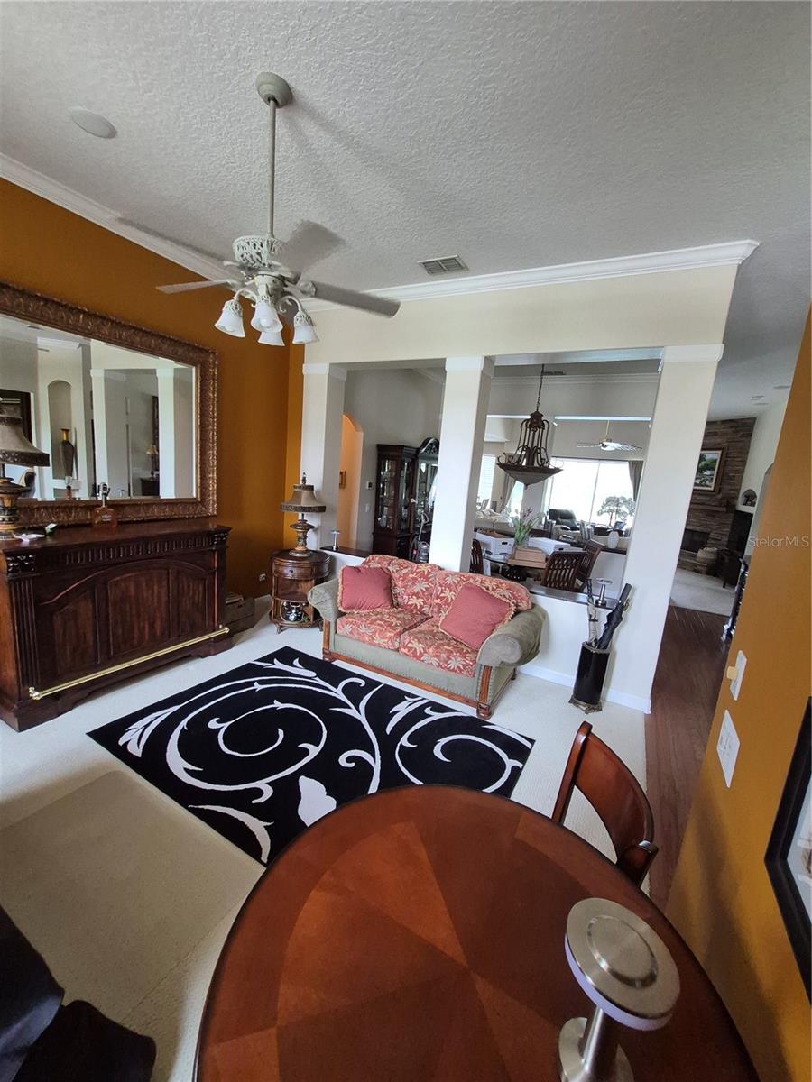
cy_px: 541
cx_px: 406
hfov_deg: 89.9
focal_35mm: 13
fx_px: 407
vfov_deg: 106.2
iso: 640
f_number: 2.2
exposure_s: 1/60
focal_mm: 1.74
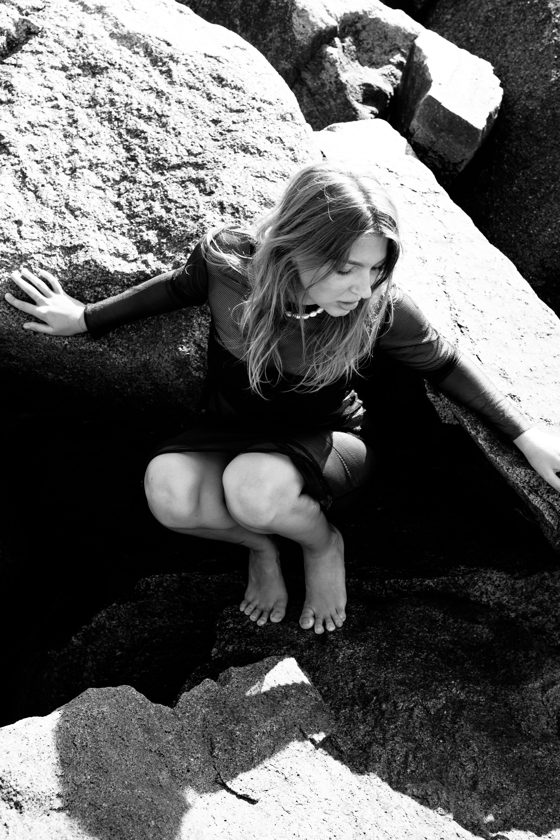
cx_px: 315
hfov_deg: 31.8
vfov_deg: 46.2
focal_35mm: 42
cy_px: 375
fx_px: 983
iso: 100
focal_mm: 37.1
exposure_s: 1/160
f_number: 6.3
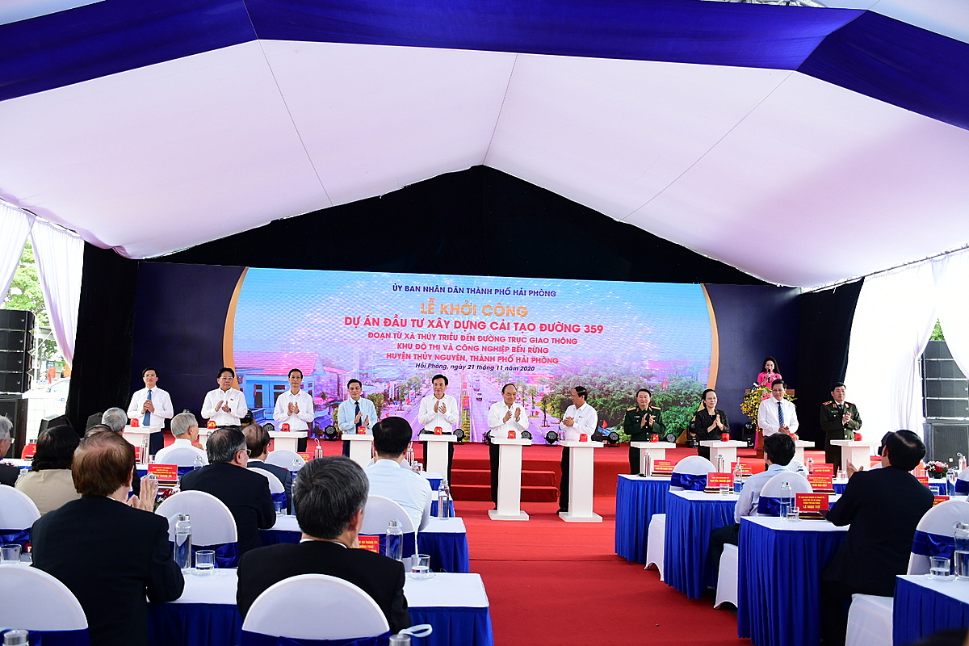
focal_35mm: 30
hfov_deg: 61.9
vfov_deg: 43.6
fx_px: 807
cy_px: 323
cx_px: 484
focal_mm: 20
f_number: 3.5
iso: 400
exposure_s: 1/200
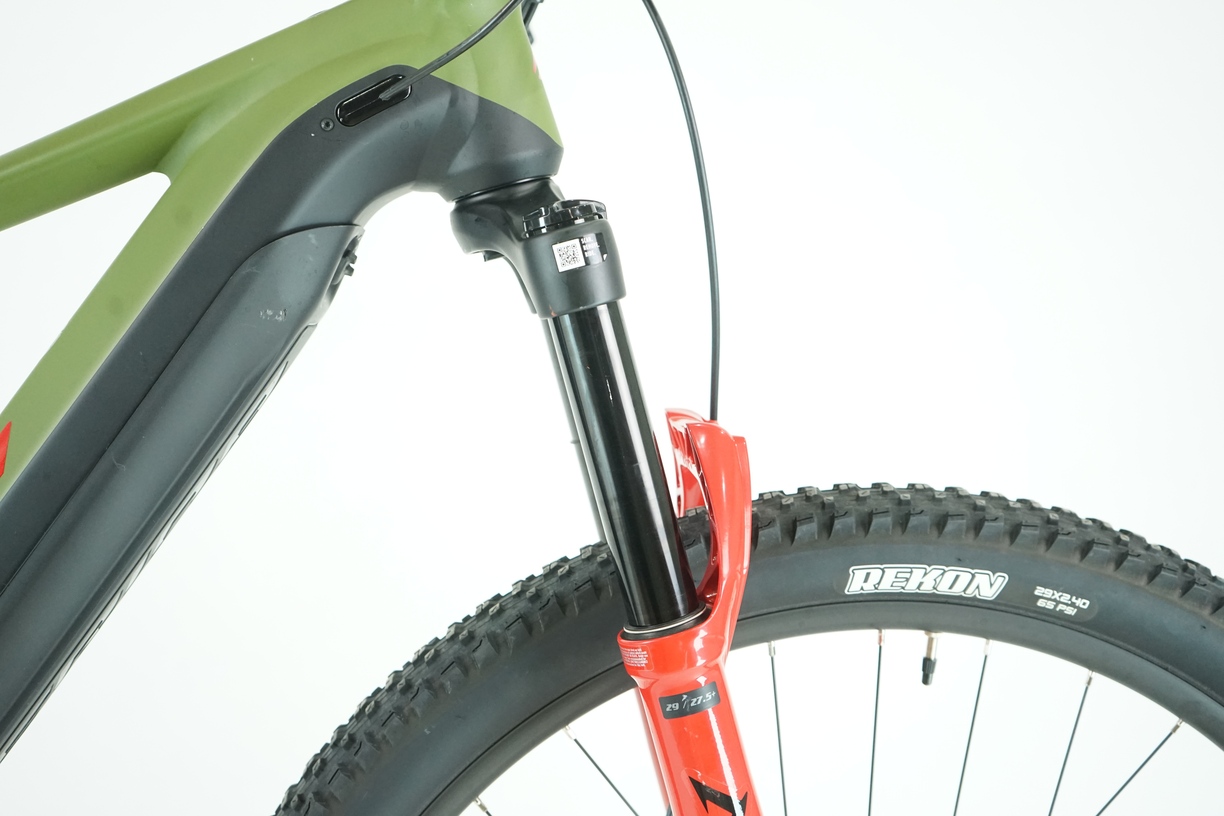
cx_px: 612
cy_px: 408
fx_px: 1360
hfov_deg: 48.5
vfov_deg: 33.4
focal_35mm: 40
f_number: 5
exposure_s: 1/200
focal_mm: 40
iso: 3200
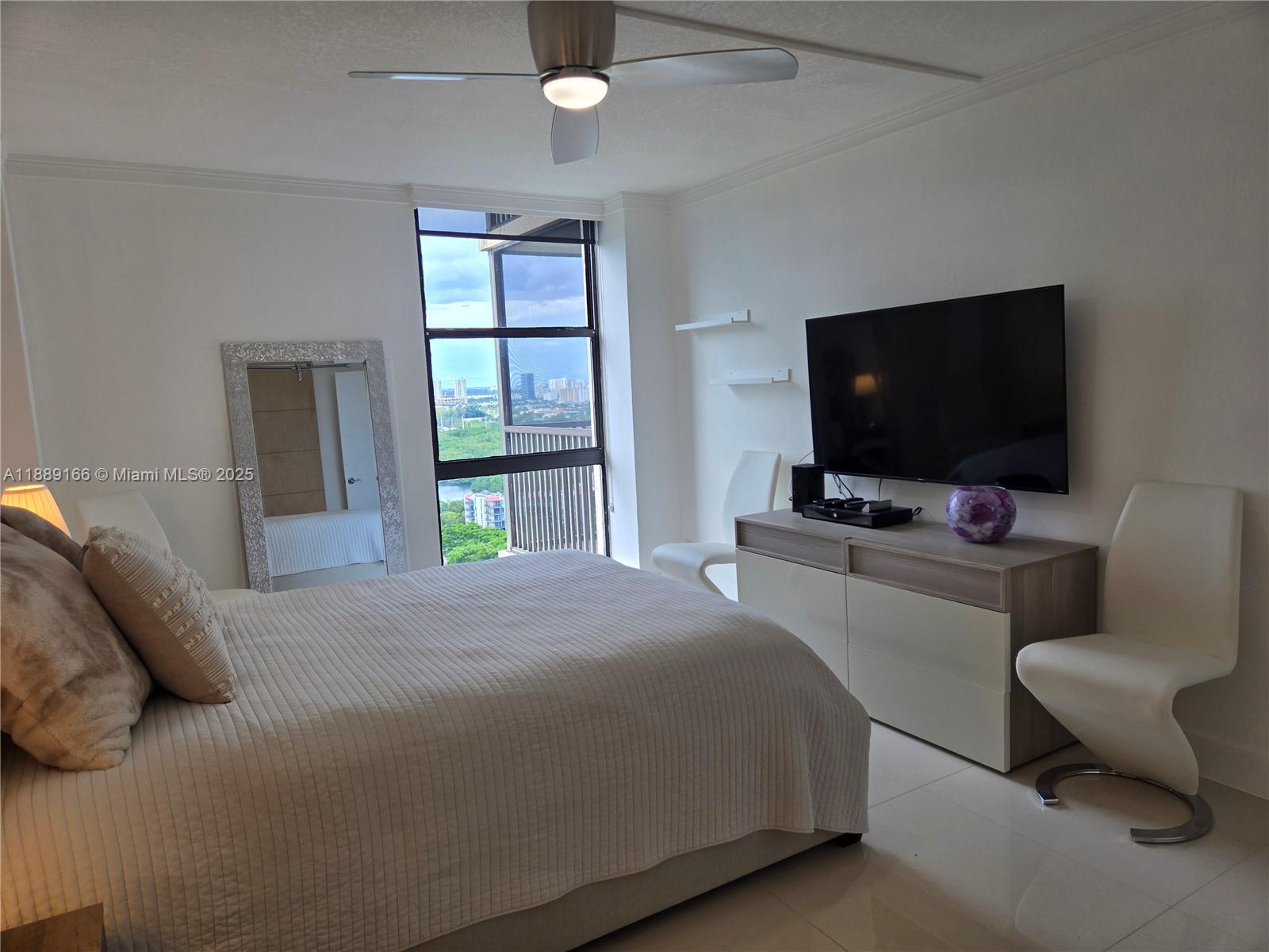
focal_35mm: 23
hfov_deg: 73.9
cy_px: 476
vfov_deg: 58.9
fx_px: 843
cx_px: 634
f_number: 1.8
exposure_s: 1/120
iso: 40
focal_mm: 5.4
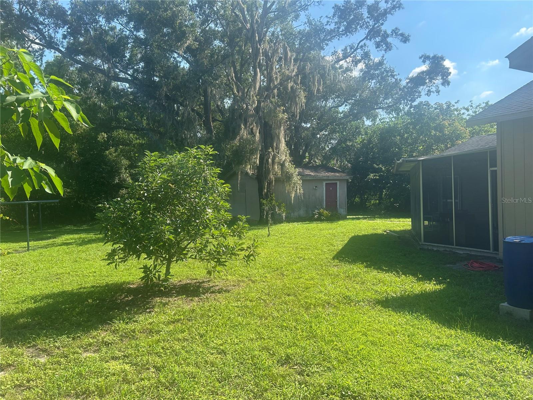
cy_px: 200
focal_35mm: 26
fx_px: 400
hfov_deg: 67.3
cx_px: 266
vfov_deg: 53.1
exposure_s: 1/1669
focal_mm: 5.7
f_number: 1.5
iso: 50
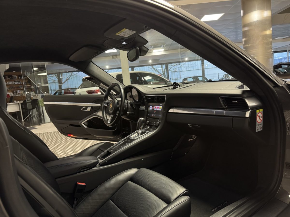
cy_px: 108
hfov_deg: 71.6
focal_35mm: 24
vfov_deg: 56.8
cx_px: 145
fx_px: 201
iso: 320
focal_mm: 6.76
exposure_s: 1/50
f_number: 1.78
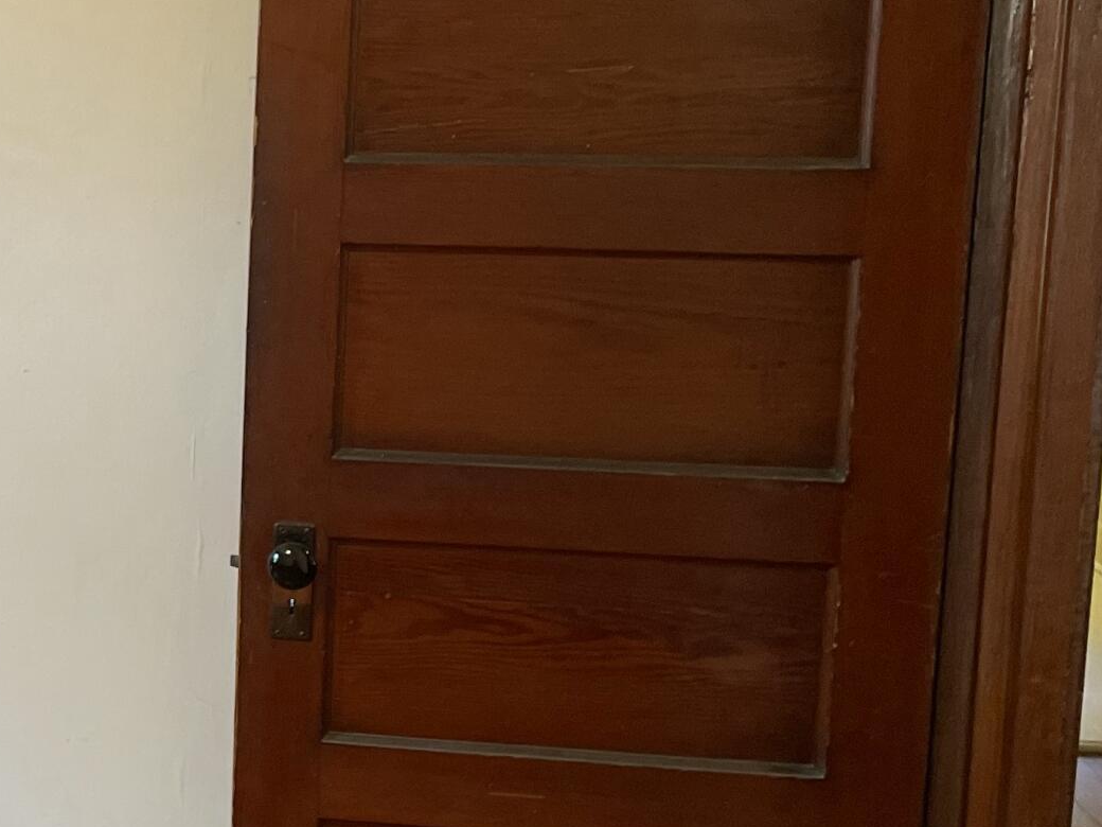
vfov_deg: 19.6
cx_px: -291
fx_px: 2388
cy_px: 371
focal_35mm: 75
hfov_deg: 23.3
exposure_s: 1/60
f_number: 1.6
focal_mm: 4.2
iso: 125
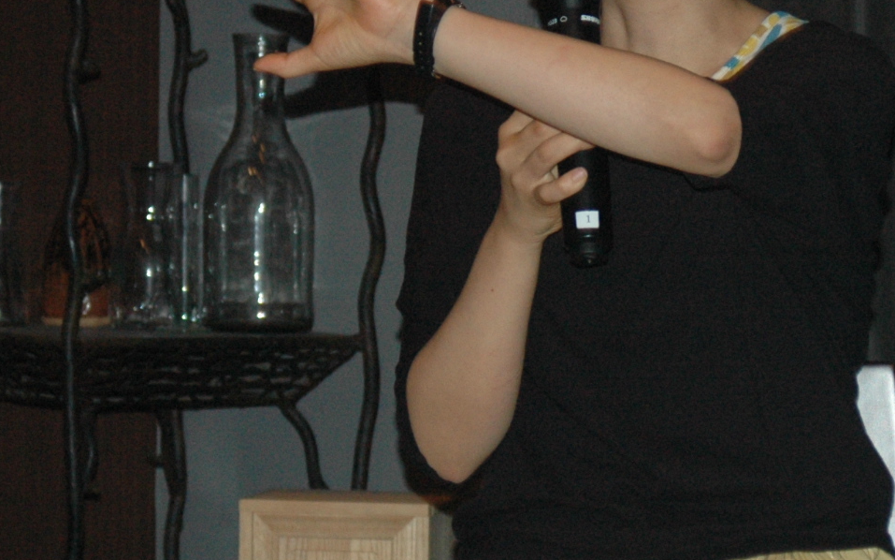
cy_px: 287
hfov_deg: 7.3
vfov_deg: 4.6
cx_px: 743
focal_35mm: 286
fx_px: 6976
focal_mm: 80
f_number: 5.6
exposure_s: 1/60
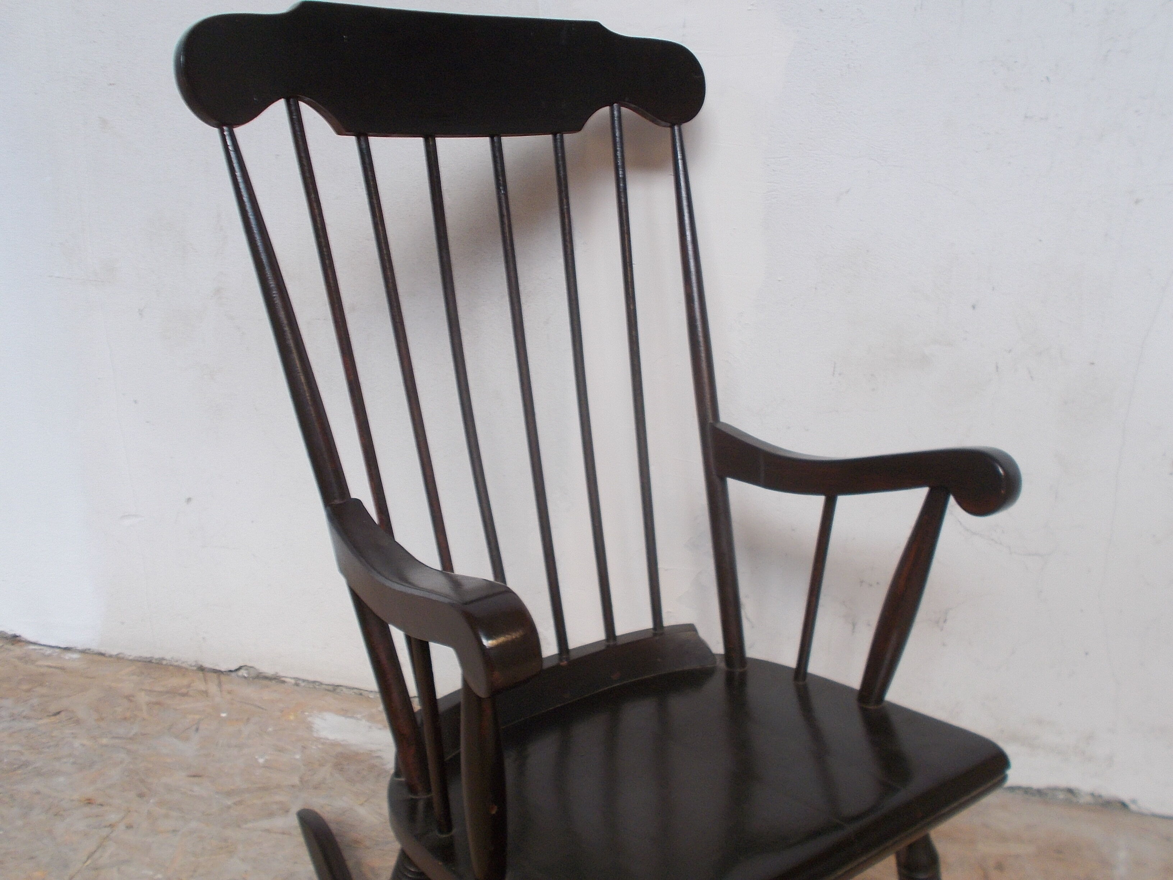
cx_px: 586
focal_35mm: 34
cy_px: 440
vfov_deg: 41.8
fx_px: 1152
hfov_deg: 54.0
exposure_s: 1/25
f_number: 3.6
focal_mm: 6
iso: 160
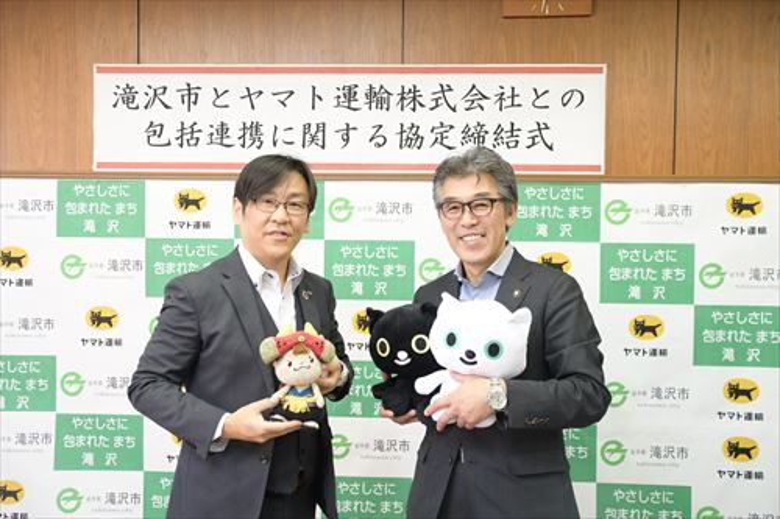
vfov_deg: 36.8
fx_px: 780
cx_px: 390
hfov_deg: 53.1
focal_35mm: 36
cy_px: 260
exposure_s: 1/100
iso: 1000
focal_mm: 24
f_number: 5
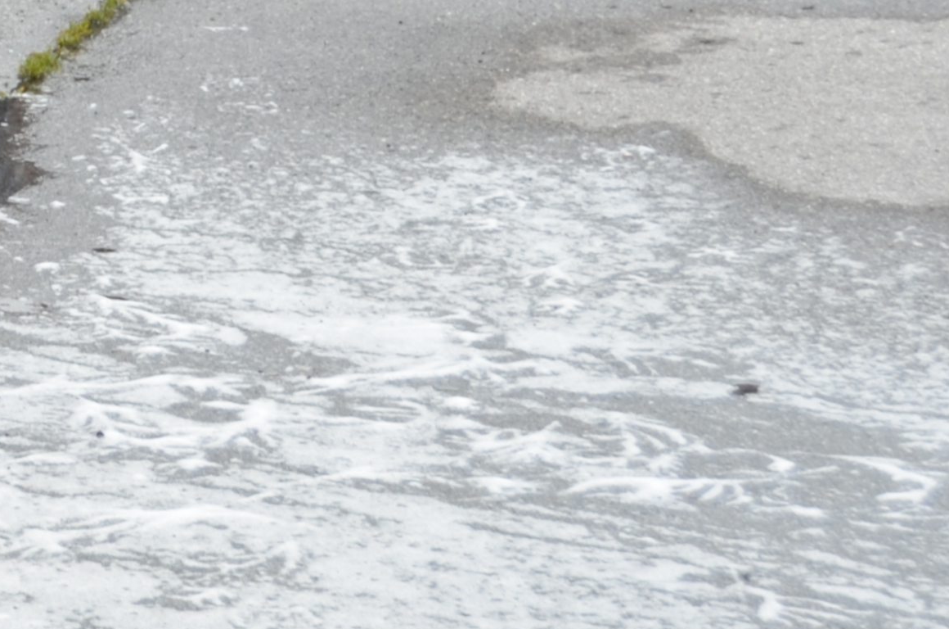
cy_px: -237
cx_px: -907
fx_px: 5366
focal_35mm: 204
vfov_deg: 6.6
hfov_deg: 9.5
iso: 100
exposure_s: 1/125
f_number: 5.6
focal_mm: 32
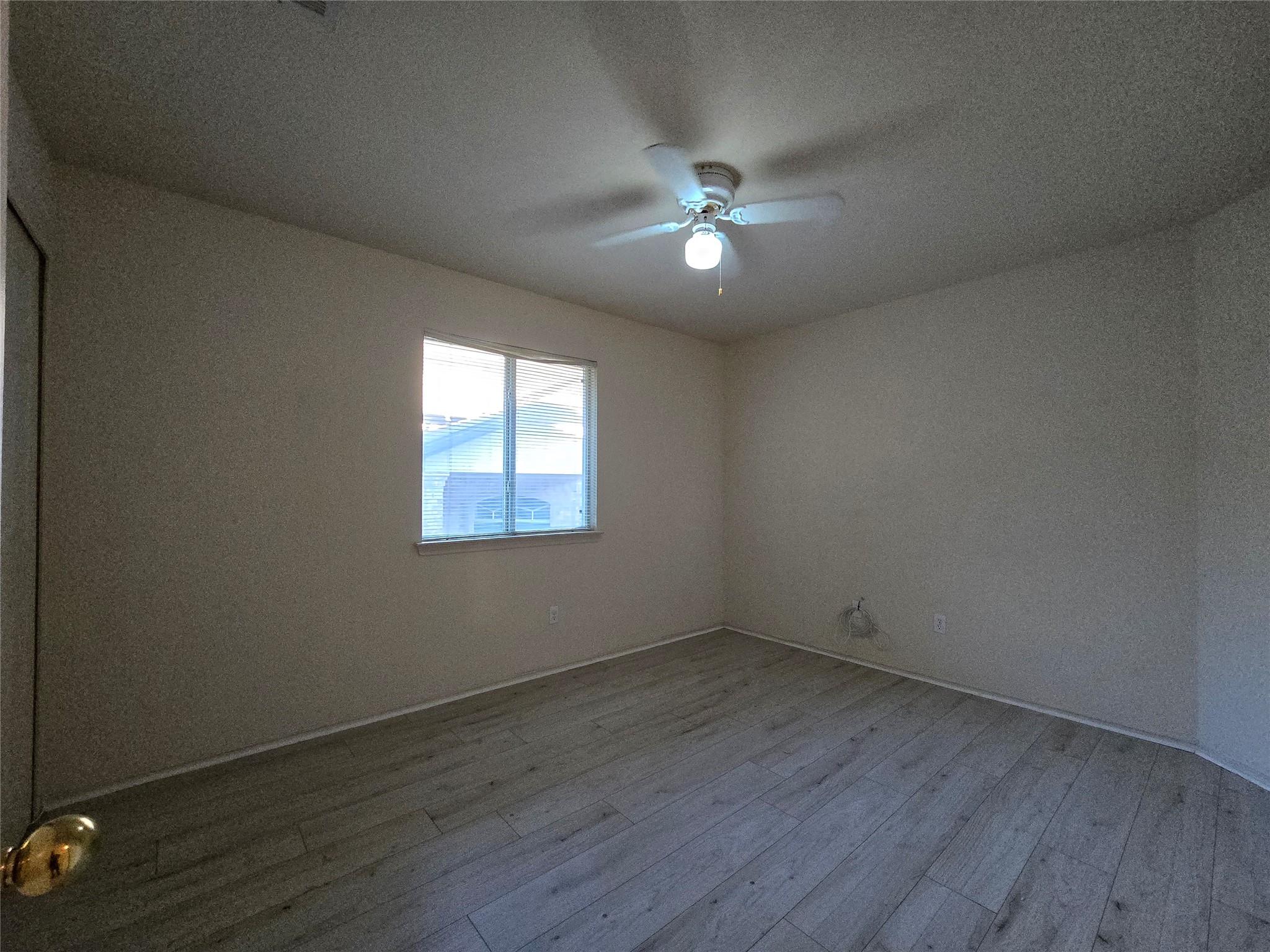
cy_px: 476
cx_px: 635
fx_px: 477
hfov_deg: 106.2
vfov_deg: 89.9
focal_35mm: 13
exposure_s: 1/60
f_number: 2.2
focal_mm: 2.2
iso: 1000
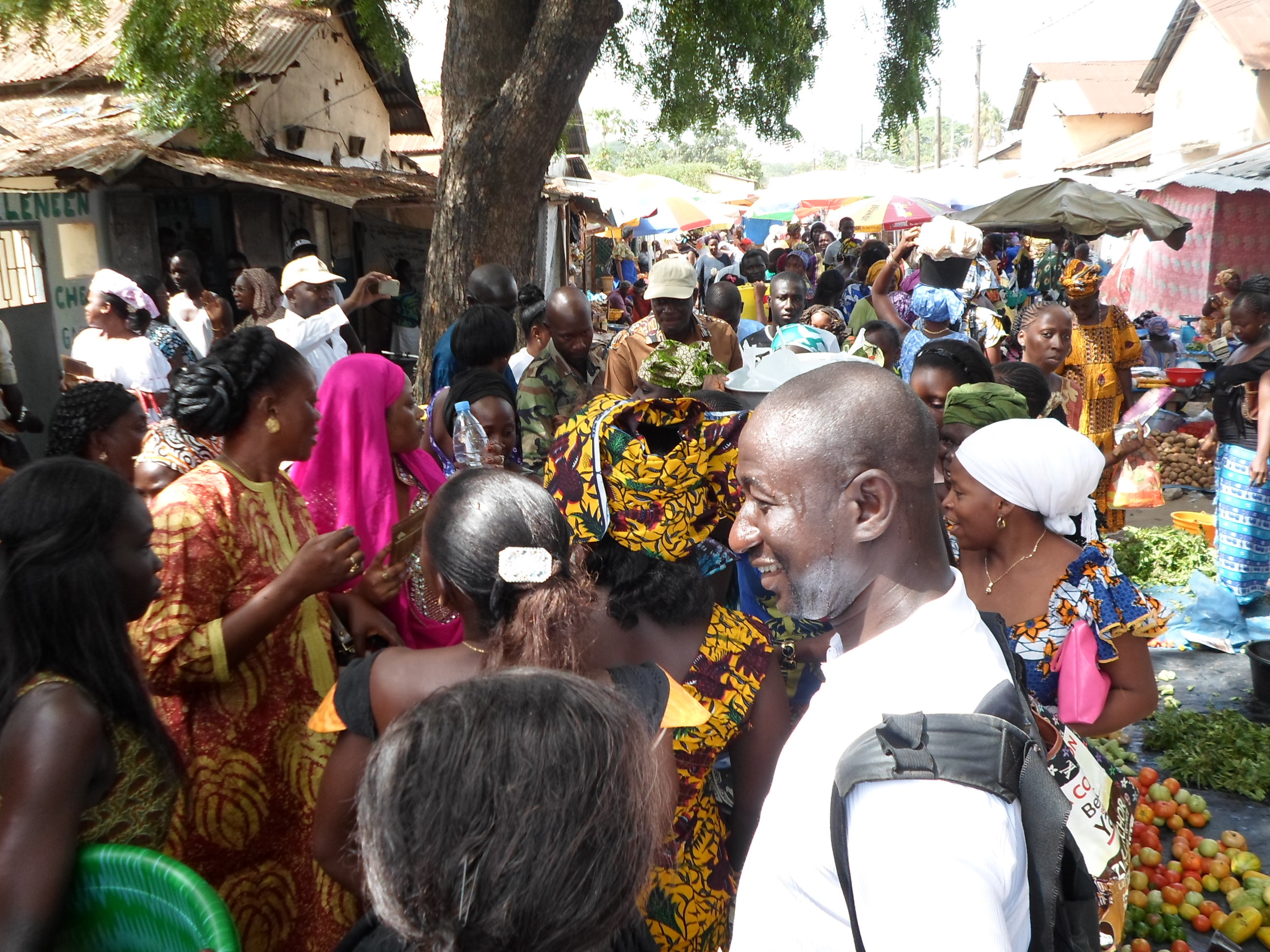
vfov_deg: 46.8
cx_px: 635
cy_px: 476
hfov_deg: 60.0
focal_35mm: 30
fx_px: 1101
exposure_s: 1/180
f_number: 2.7
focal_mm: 5.5
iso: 80
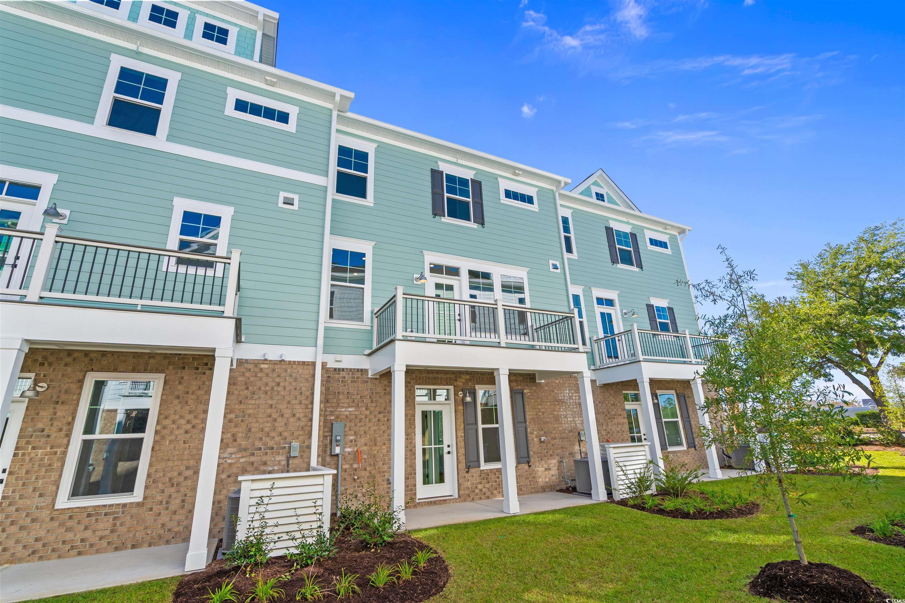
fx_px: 402
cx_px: 452
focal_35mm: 16
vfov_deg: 73.7
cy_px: 302
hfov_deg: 96.7
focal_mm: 16
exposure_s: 1/250
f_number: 8
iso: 320
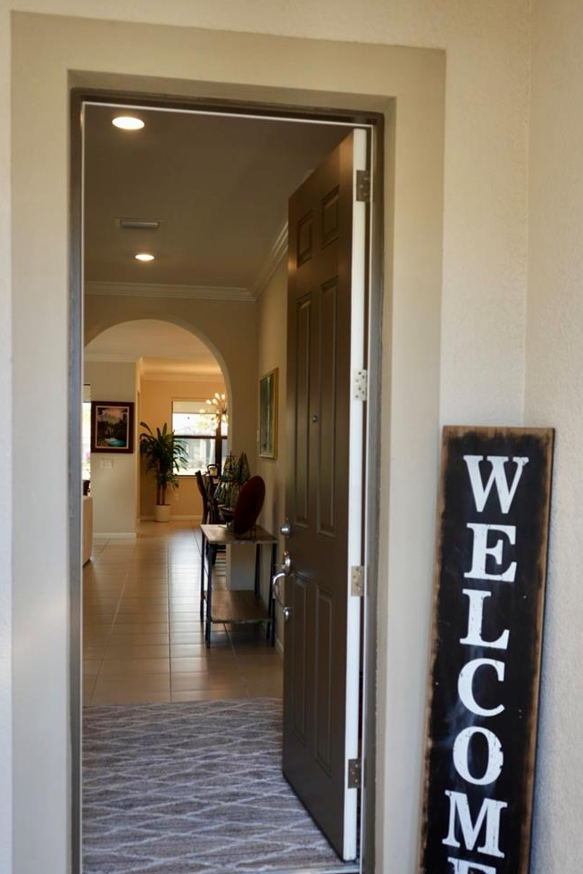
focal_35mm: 38
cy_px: 484
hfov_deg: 35.0
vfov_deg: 50.6
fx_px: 923
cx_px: 340
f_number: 4
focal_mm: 31
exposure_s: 1/160
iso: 400
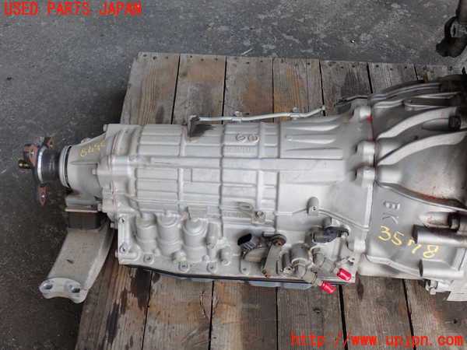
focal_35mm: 47
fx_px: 634
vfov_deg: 30.9
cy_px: 175
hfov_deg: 40.4
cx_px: 234
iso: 200
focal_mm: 8.4
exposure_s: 1/100
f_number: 3.1
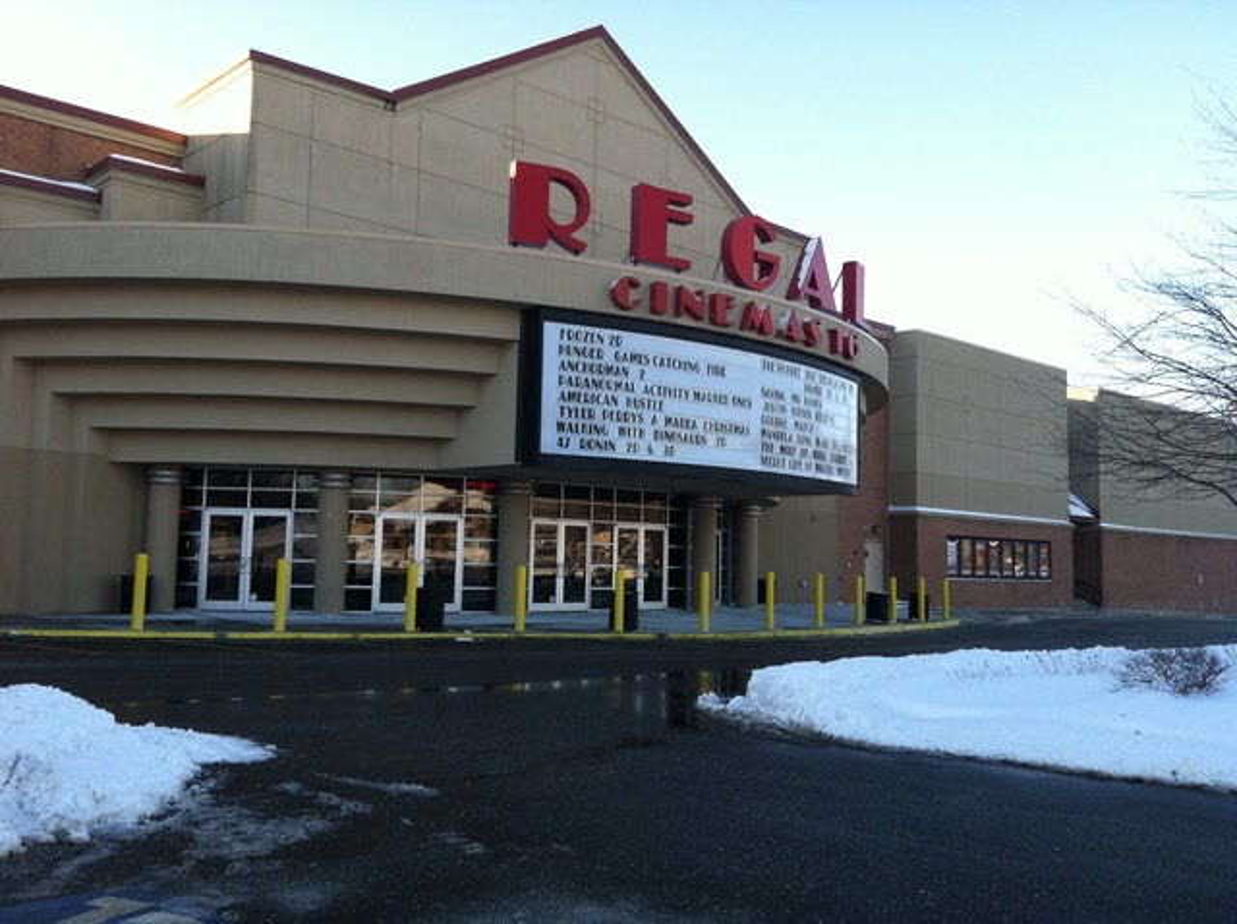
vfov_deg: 40.6
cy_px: 462
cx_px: 618
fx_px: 1249
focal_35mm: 35
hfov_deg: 52.7
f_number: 2.8
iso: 80
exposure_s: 1/229
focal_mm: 3.85
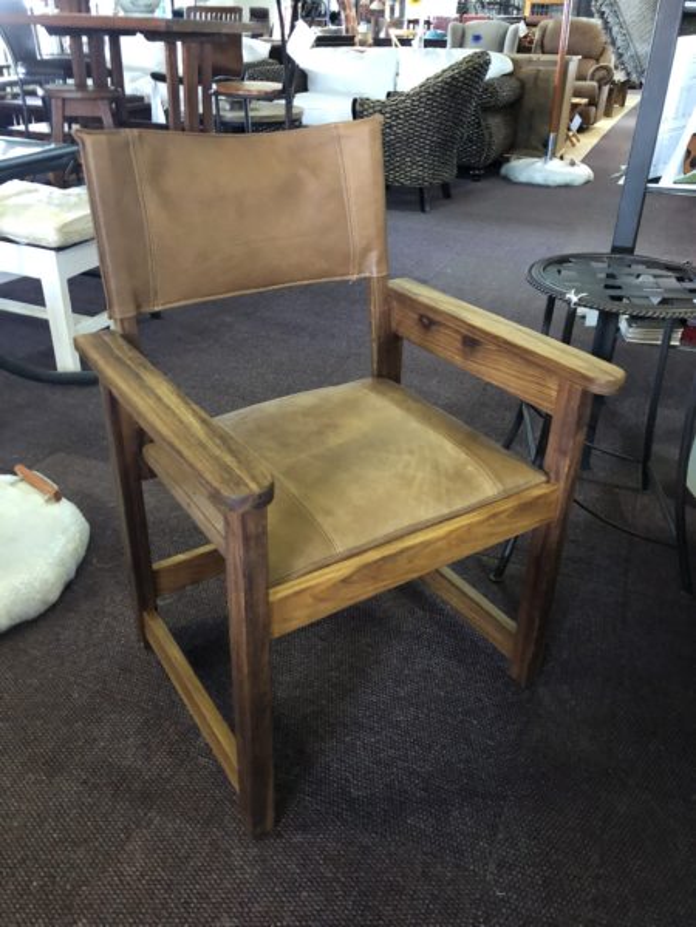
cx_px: 348
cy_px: 464
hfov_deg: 49.7
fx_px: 751
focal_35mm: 28
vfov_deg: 63.4
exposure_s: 1/4
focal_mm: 3.99
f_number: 1.8
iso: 100
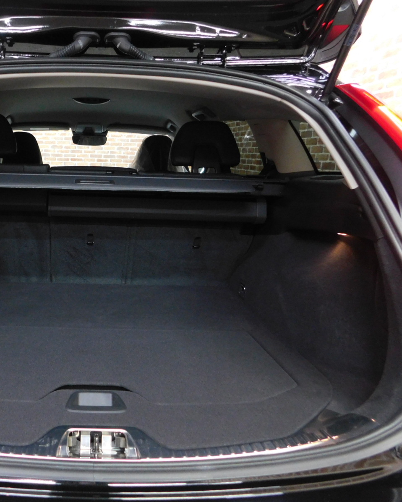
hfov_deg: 46.0
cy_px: 251
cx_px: 81
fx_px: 446
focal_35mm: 30
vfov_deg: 58.8
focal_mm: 4
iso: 400
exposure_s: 1/13
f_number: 3
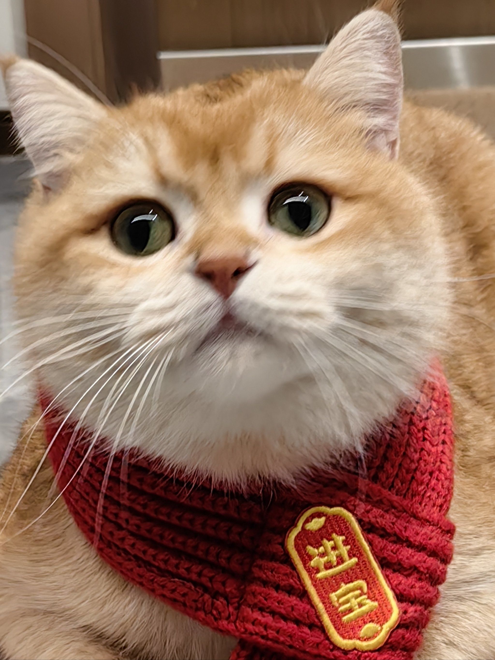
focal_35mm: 95
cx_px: 248
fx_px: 1811
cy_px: 330
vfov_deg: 20.7
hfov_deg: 15.6
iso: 160
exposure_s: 1/50
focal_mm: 5.75
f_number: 2
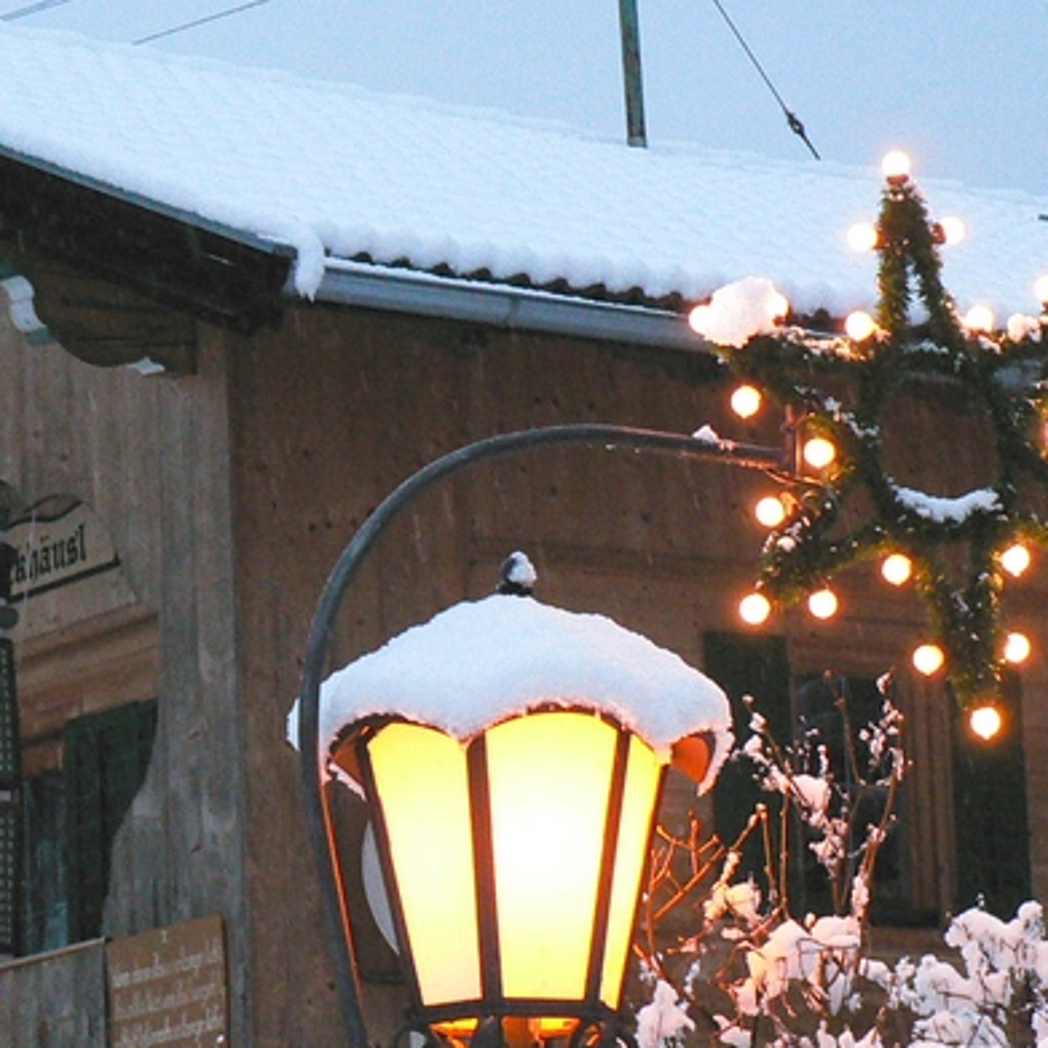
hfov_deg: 10.4
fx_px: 5754
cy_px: 799
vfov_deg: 10.4
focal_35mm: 168
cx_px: 303
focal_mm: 15.5
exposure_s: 1/40
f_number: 3.2
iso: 400
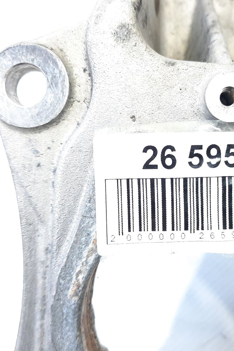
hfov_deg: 37.2
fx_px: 341
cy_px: 176
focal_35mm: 35
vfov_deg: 54.4
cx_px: 165
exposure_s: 1/50
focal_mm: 4.6
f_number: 2
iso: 200
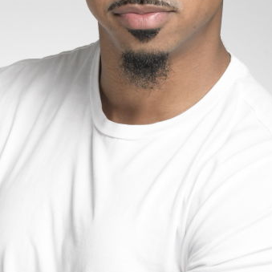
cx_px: 106
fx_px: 3111
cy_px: 139
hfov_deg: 5.0
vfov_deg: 5.0
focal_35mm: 350
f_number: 18
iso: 2500
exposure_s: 1/250
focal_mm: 98
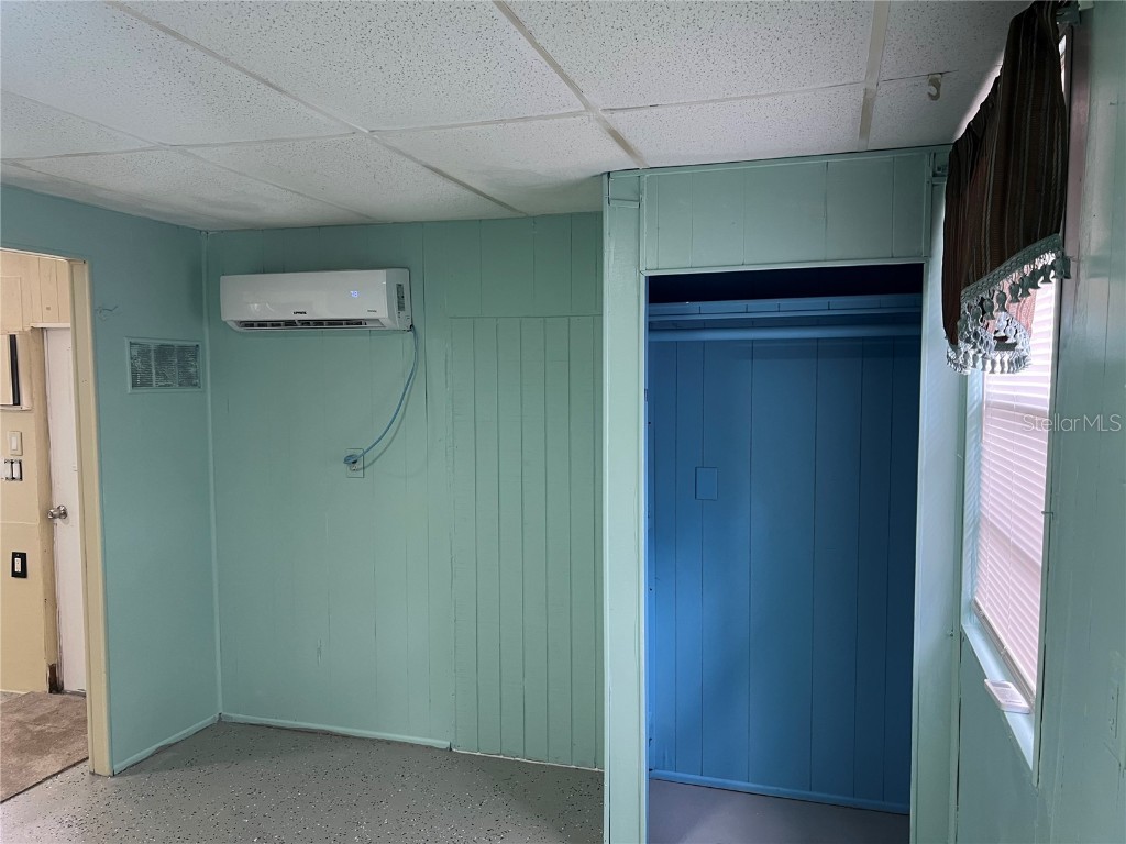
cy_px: 422
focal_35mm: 26
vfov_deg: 53.1
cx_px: 563
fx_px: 846
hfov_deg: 67.3
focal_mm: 5.7
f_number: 1.5
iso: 80
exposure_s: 1/60
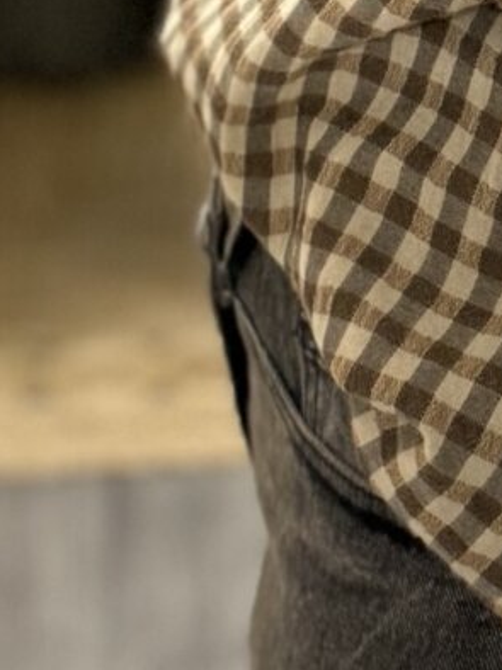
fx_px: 3020
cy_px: -255
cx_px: 391
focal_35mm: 156
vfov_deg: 12.2
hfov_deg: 9.5
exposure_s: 1/50
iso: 320
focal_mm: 6.76
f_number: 1.78
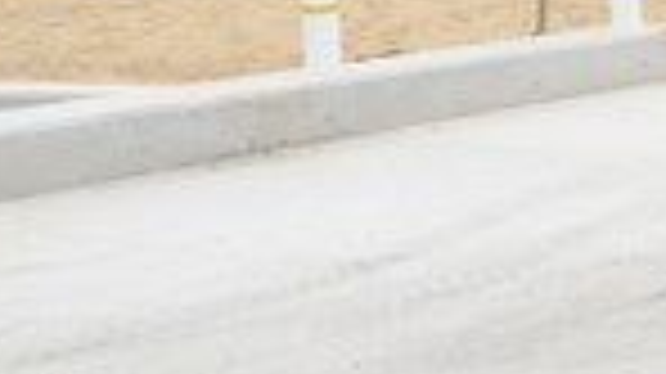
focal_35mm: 116
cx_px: 868
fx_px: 2047
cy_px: -18
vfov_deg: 10.3
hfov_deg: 17.3
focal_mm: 4.28
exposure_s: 1/1453
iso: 50
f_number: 2.4
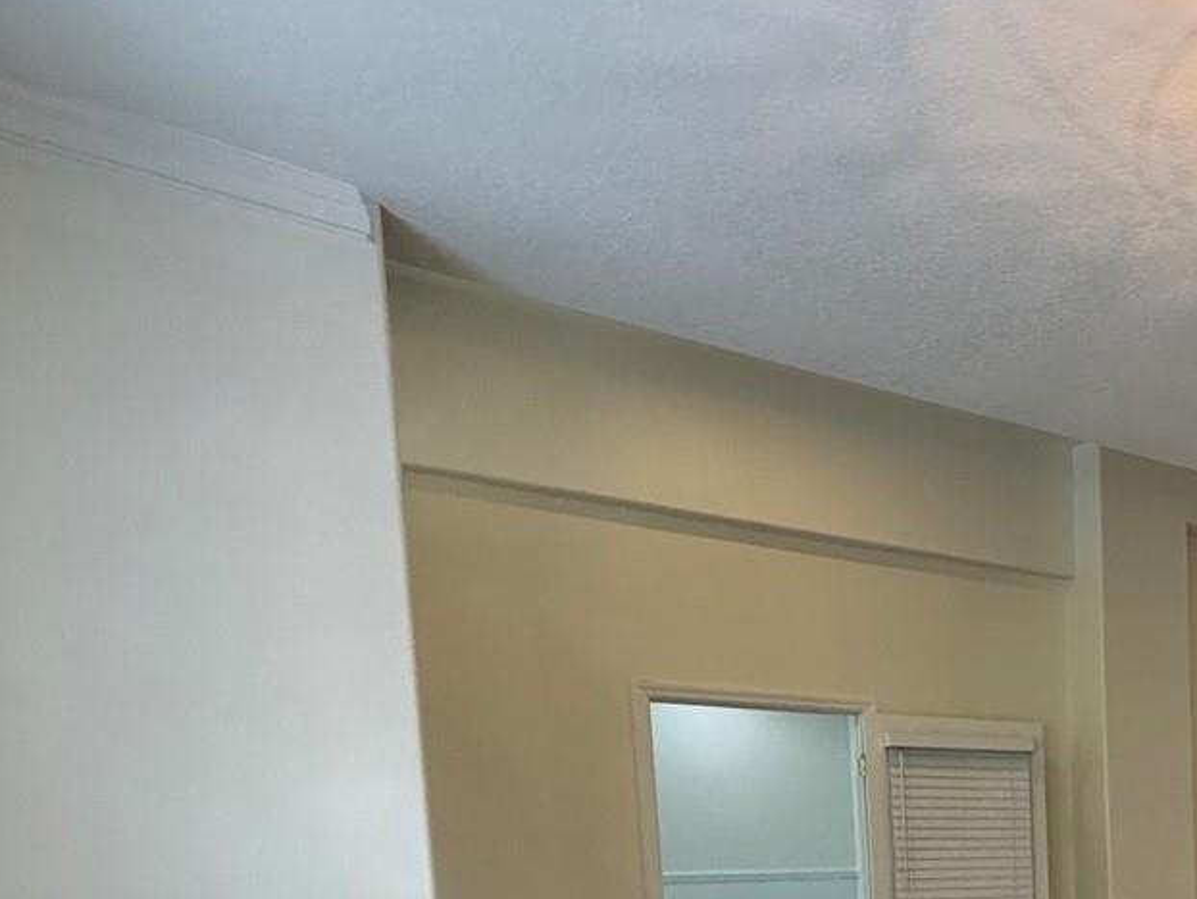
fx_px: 1245
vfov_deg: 34.5
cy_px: 978
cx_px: 1447
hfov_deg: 37.9
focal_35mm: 36
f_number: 2.2
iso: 160
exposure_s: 1/120
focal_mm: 2.22
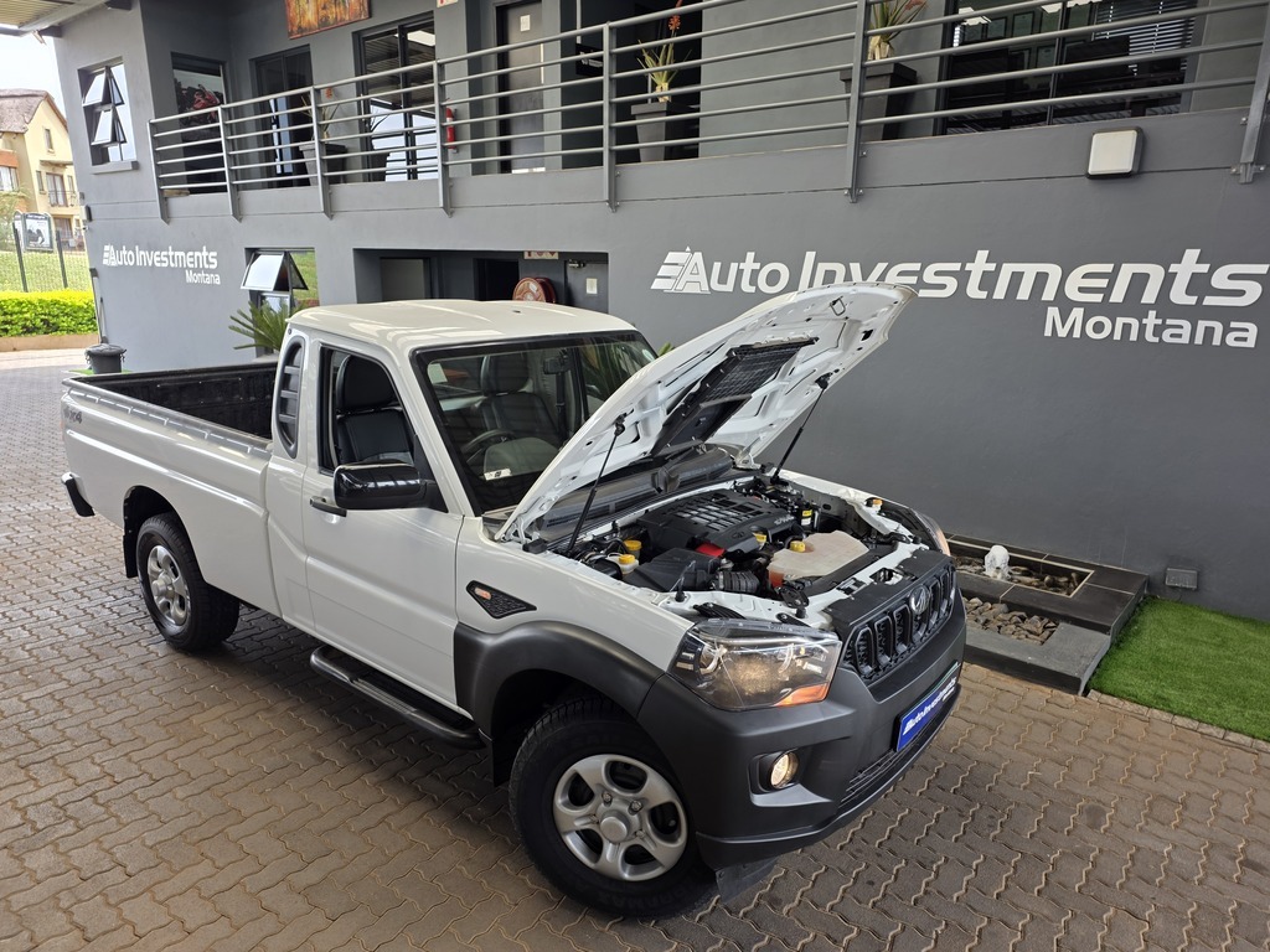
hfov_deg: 73.9
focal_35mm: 23
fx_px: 844
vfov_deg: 58.9
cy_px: 476
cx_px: 635
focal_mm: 6.25
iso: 50
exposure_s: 1/180
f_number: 1.7
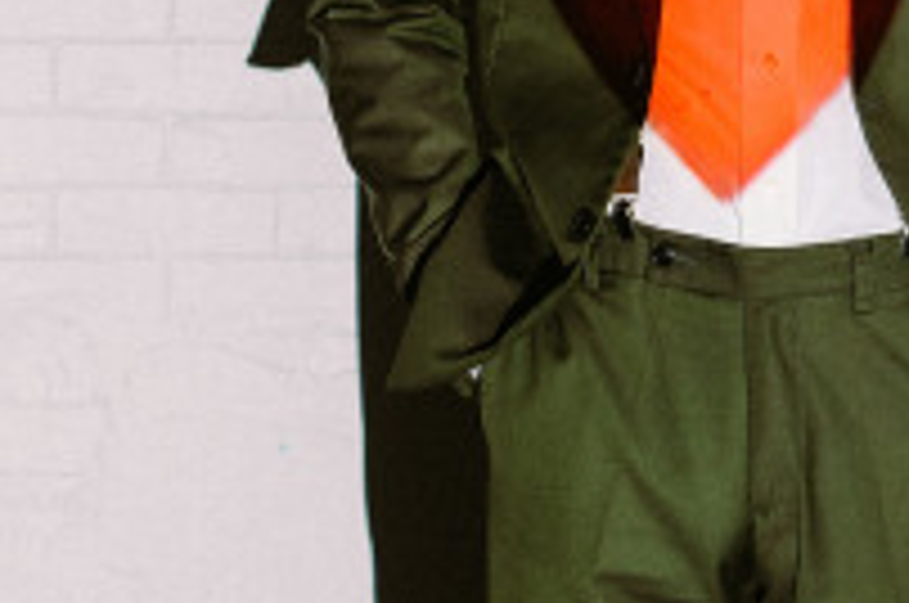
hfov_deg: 8.9
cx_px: -81
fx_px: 5798
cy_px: -191
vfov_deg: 5.9
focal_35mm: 230
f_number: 3.2
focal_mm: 38.8
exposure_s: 1/50
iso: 800
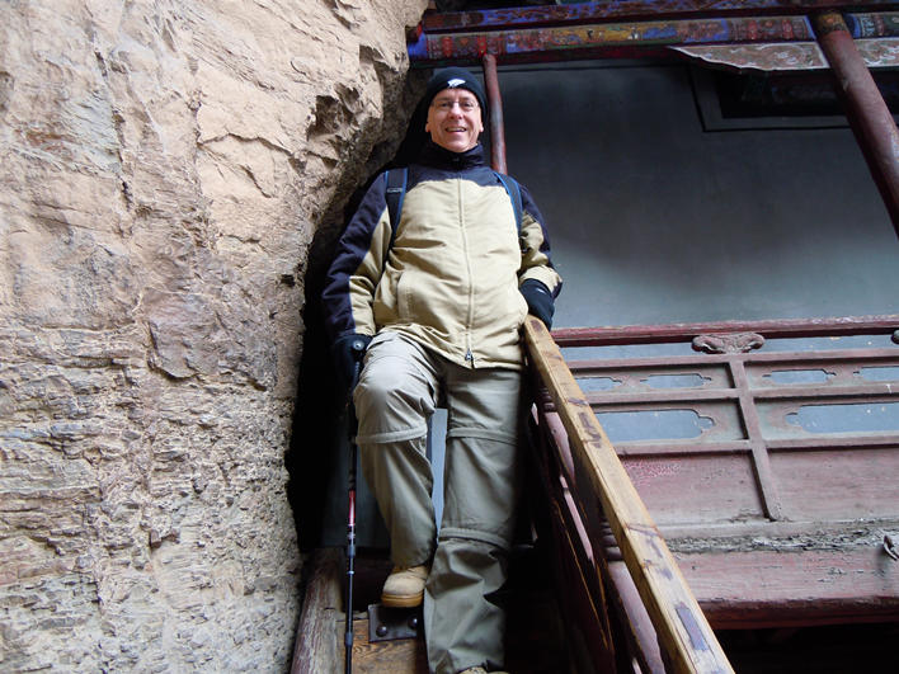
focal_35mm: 30
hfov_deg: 60.0
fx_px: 779
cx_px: 450
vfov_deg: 46.8
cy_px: 337
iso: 160
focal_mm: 5.4
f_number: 3.5
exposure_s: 1/60
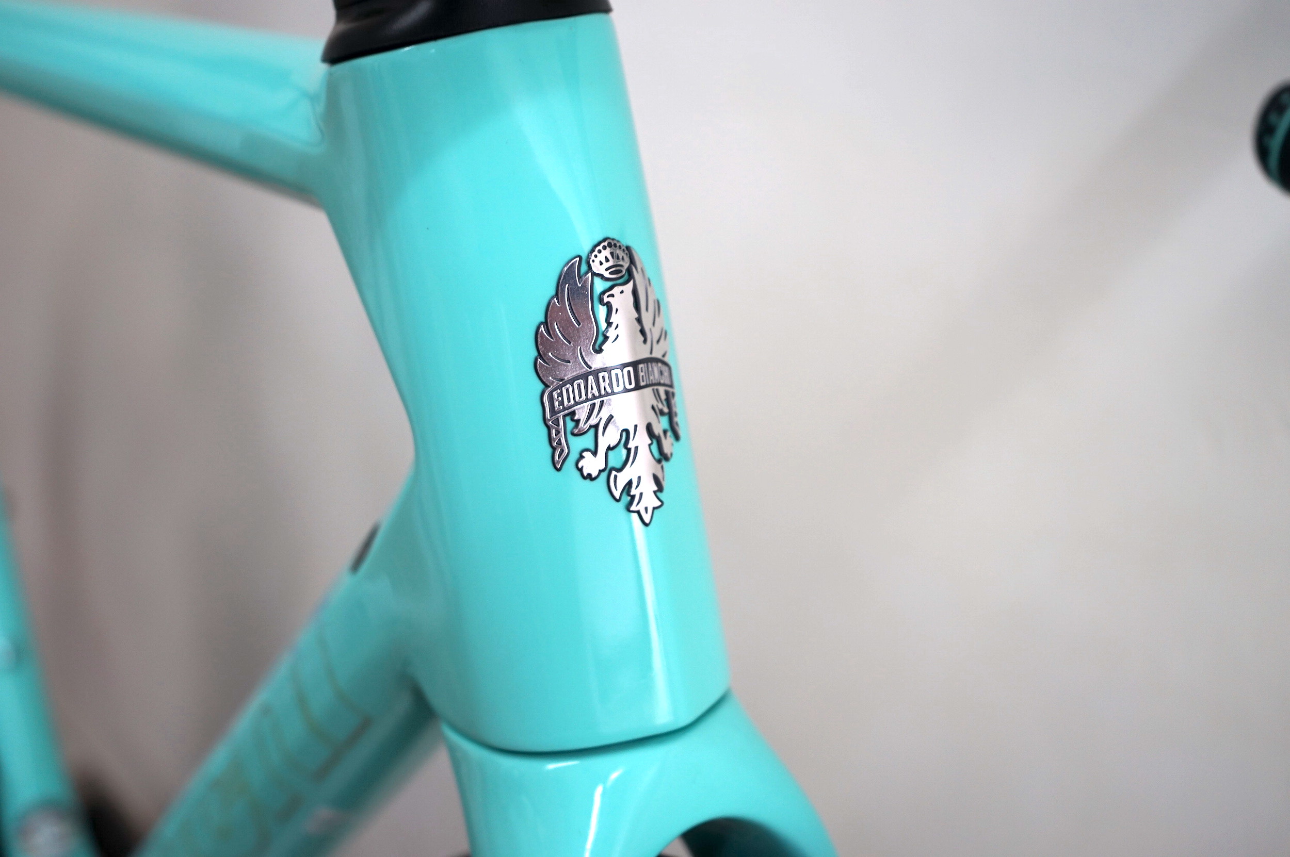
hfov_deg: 41.9
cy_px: 428
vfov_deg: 28.6
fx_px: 1683
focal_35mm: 47
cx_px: 645
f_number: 5
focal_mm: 47
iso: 320
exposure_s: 1/60
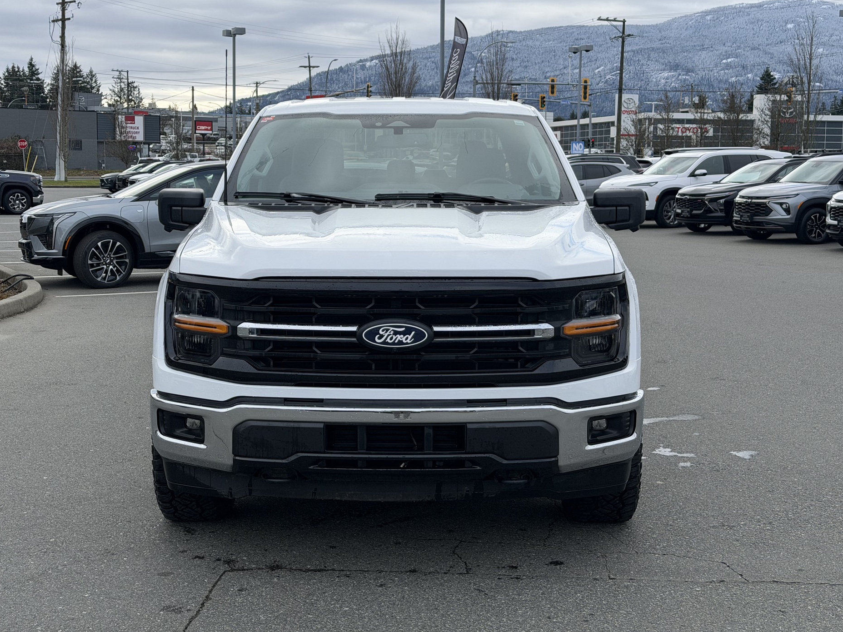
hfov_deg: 36.2
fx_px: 1291
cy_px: 289
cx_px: 392
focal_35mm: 53
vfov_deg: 27.5
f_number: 1.78
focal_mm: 6.76
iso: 64
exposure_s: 1/1838
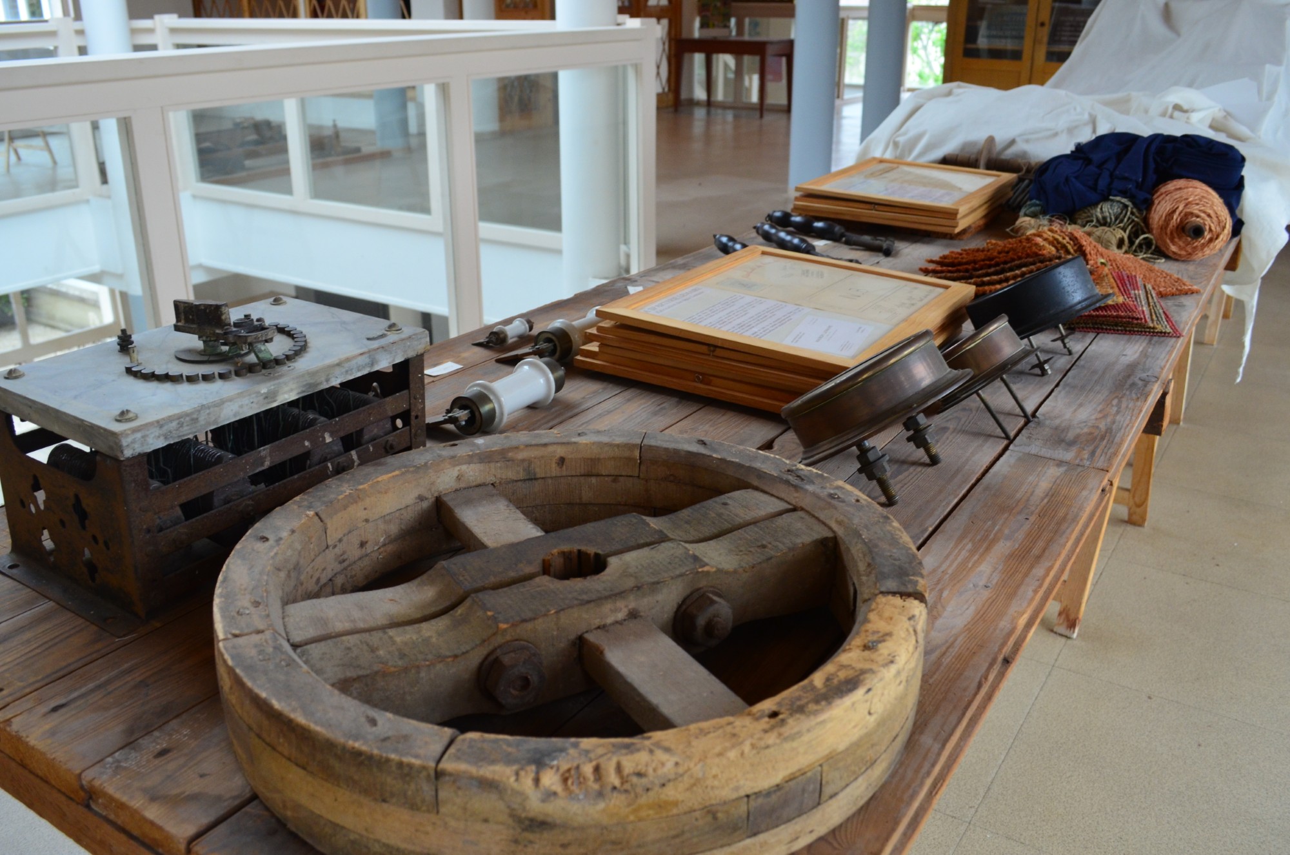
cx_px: 645
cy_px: 428
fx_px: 1073
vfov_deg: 43.4
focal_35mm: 30
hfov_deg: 62.0
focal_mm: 20
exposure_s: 1/125
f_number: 5.6
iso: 800
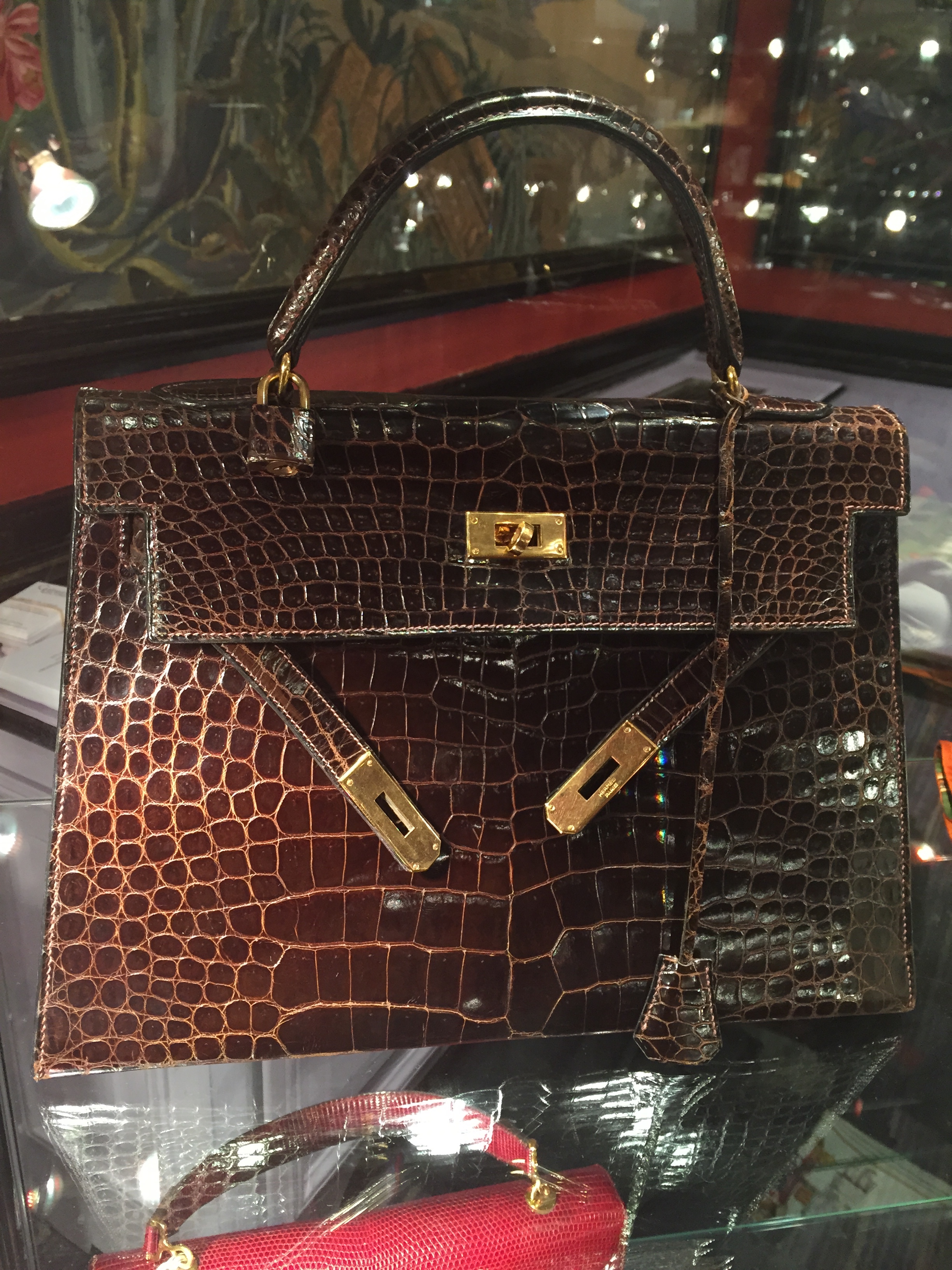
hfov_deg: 48.2
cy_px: 635
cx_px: 476
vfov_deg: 61.7
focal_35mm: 29
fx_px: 1063
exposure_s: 1/30
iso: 125
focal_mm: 4.15
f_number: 2.2
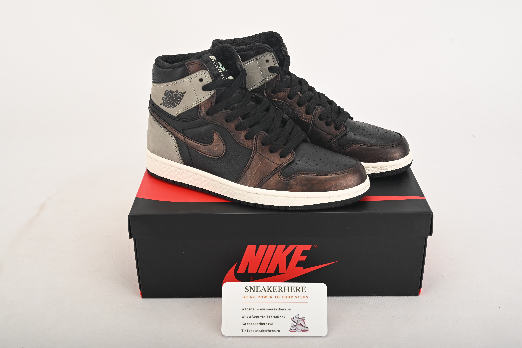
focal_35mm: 42
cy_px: 174
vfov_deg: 31.9
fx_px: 609
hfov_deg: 46.4
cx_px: 261
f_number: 11
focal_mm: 42
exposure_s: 1/200
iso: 100
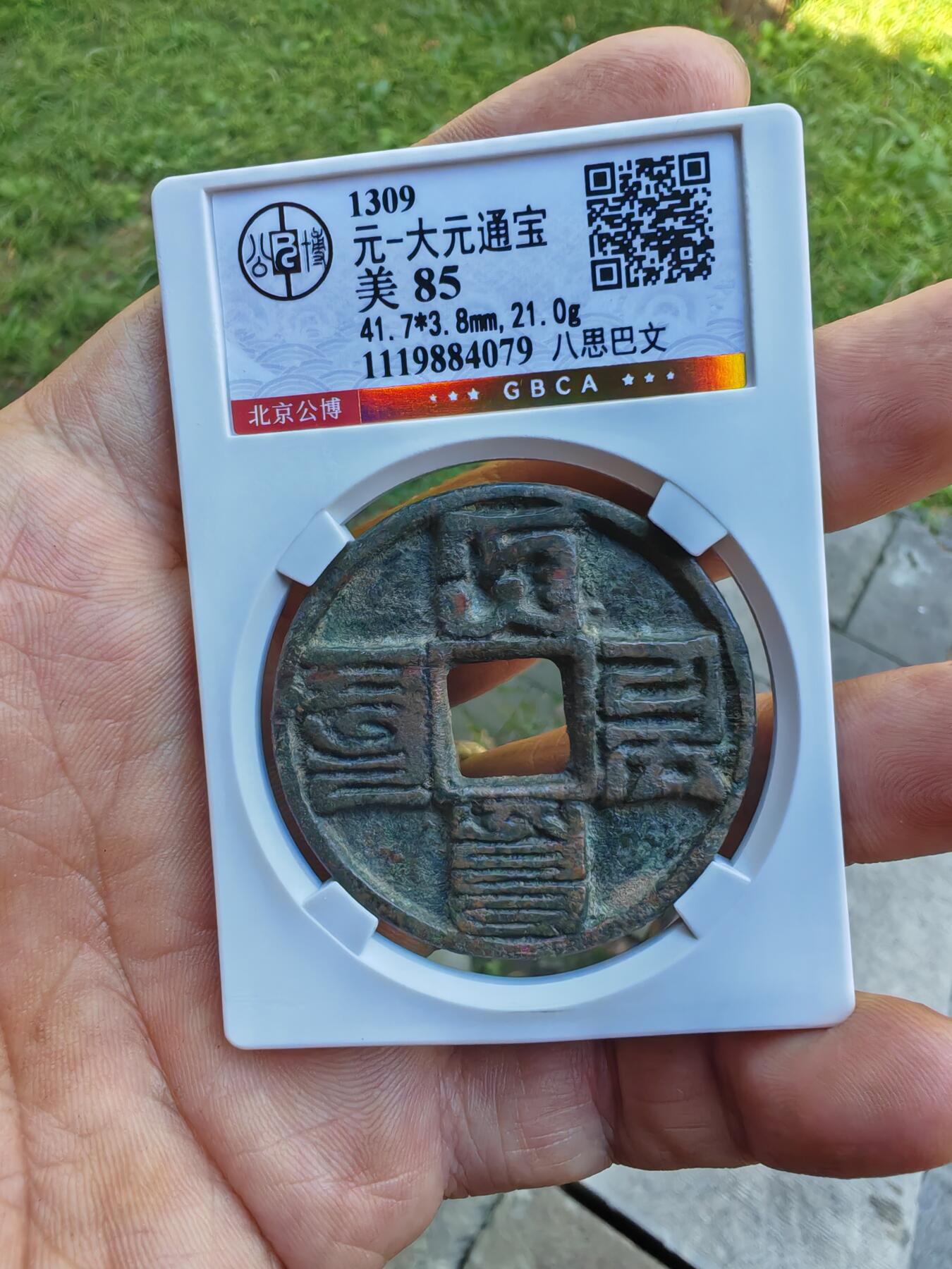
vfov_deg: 65.3
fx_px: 990
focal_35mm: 27
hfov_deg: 51.4
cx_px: 476
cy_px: 634
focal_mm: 1.96
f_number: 2.2
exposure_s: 1/100
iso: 100
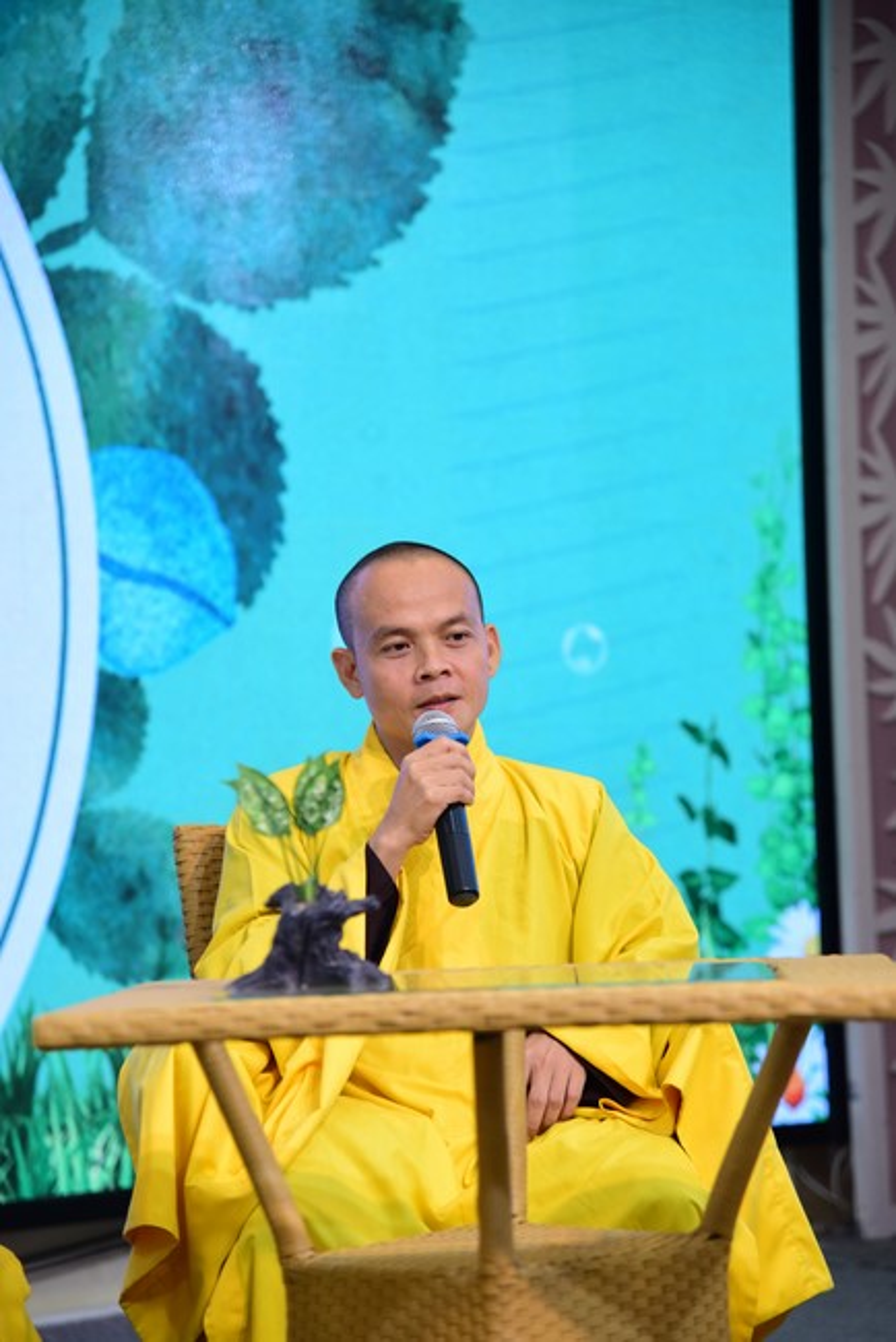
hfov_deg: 11.4
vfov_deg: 17.1
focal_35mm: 120
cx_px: 448
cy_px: 671
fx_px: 4475
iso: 1000
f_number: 4
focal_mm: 120
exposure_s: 1/80
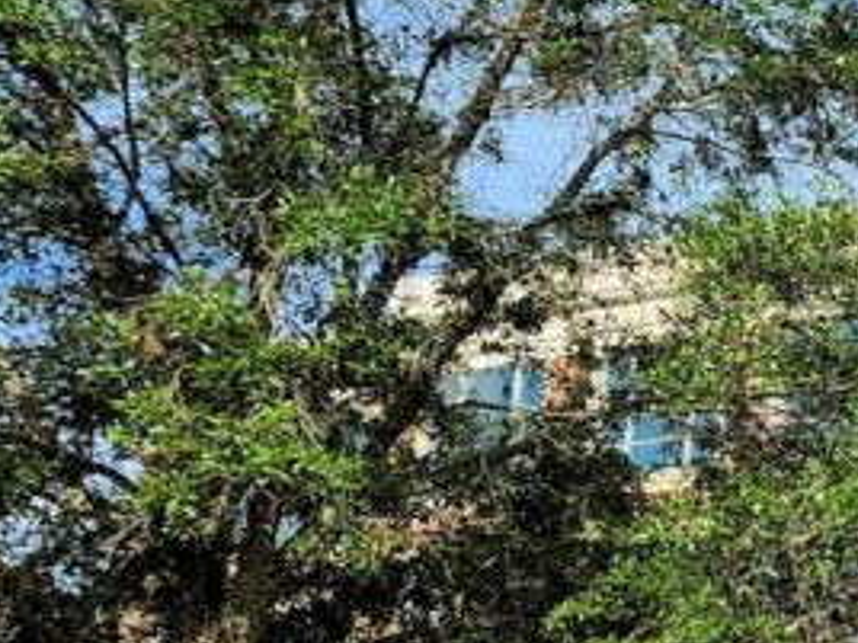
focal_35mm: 84
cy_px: 395
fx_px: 2082
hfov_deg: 18.2
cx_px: 1559
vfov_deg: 17.5
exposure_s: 1/1000
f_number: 1.8
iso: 20
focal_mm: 5.4
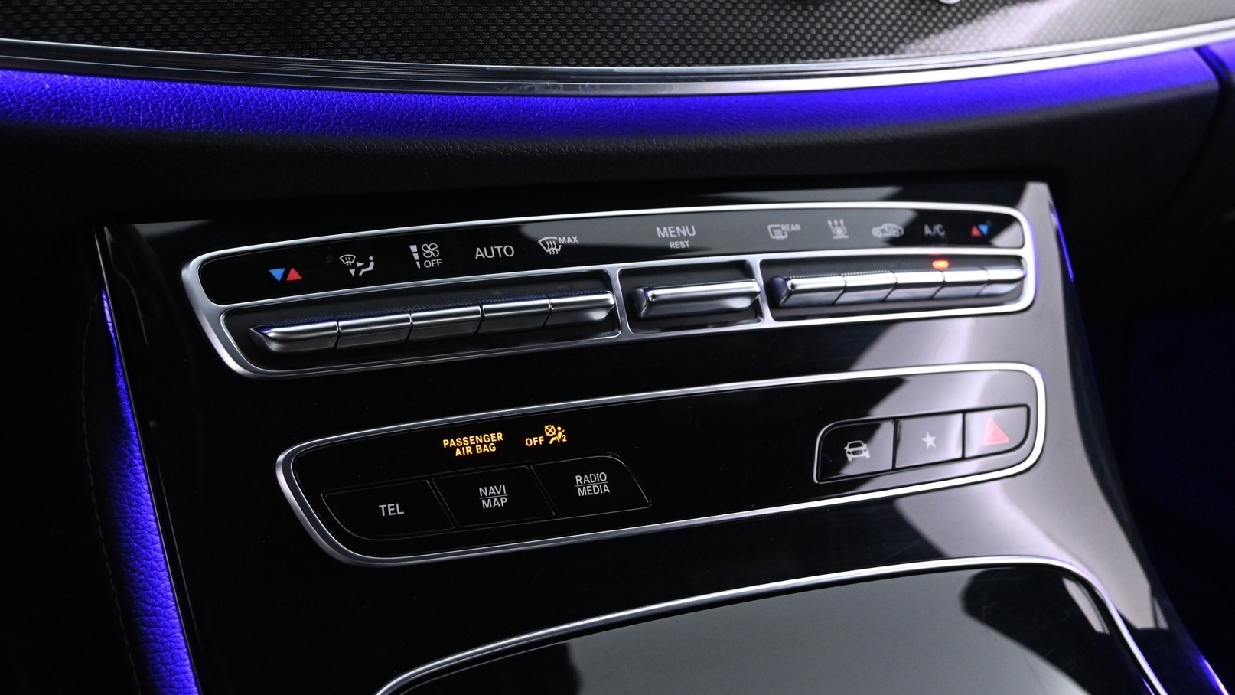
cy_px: 339
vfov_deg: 28.5
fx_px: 1369
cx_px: 619
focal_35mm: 42
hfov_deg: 48.6
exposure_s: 1/25
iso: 3200
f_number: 4.5
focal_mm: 26.5
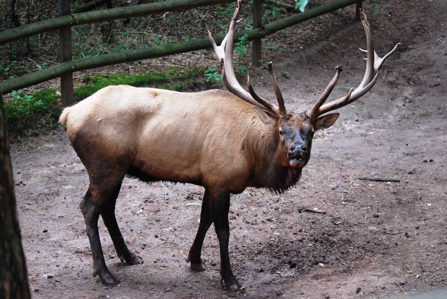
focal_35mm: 105
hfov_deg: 19.4
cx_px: 224
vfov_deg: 13.1
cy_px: 150
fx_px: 1305
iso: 360
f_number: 4
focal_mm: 70
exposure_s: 1/125
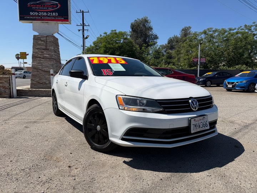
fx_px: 178
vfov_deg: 56.8
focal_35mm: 24
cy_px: 96
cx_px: 128
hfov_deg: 71.6
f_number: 1.78
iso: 80
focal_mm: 6.76
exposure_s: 1/8130
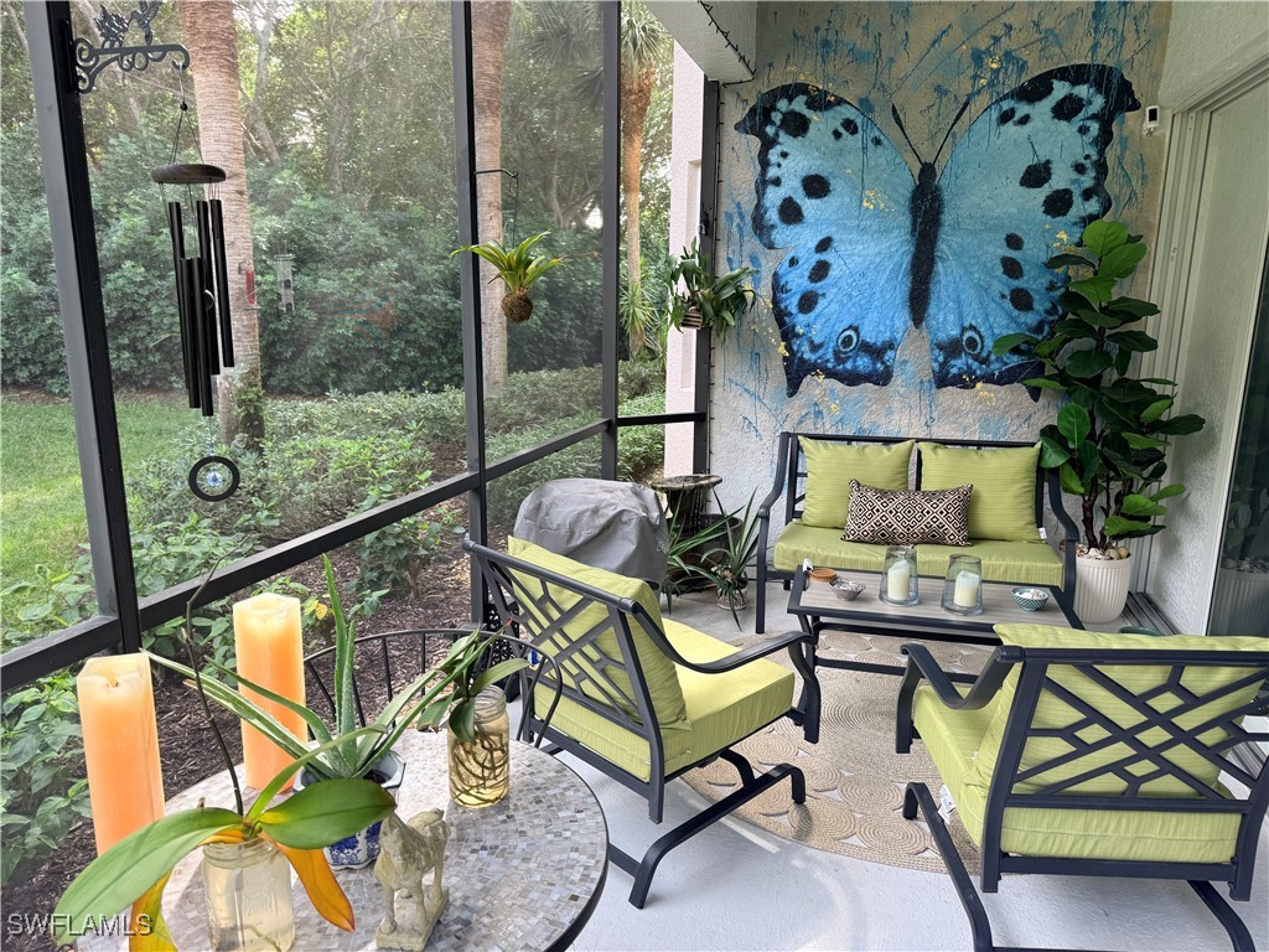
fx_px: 880
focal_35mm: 24
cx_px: 634
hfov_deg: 71.6
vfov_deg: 56.8
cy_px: 476
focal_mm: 6.76
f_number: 1.78
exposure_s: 1/162
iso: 80
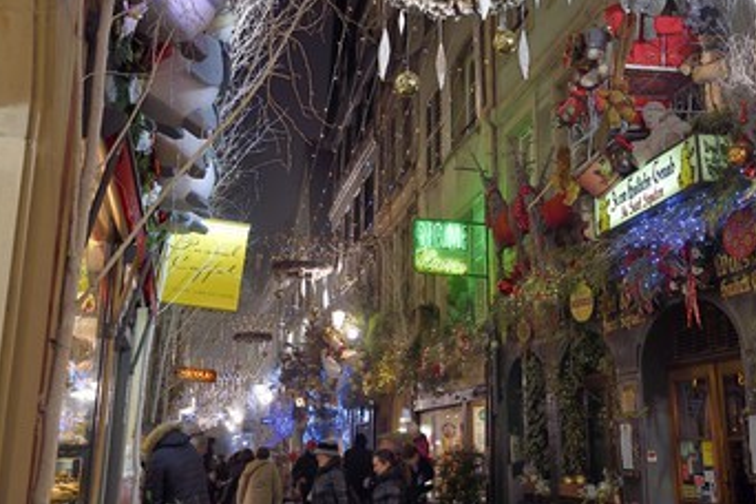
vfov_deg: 31.1
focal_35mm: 43
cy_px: 197
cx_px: 449
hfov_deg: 45.2
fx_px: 903
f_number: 6.3
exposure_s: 1/60
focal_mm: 35
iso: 1600
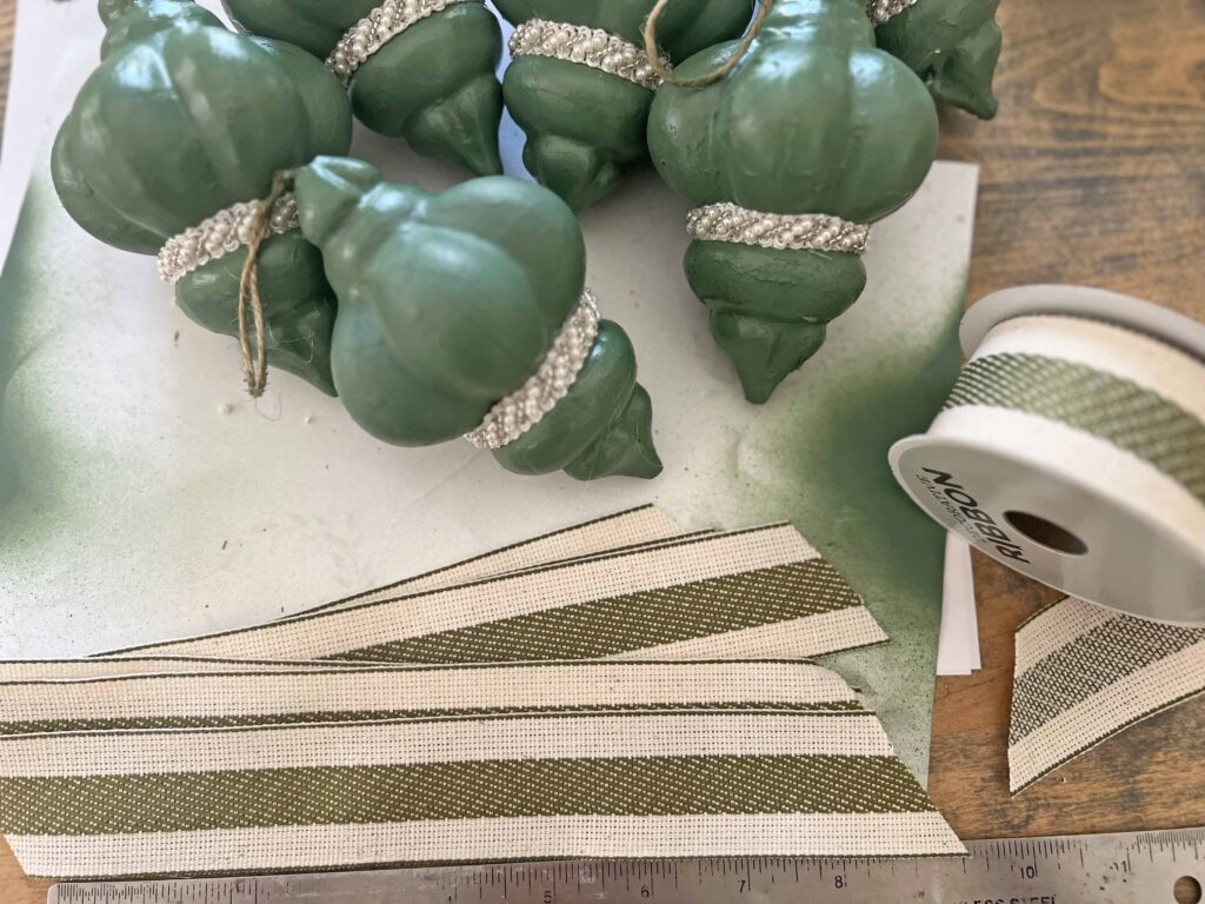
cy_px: 452
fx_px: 905
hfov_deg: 67.3
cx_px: 602
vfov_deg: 53.1
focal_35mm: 26
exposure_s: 1/60
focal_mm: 5.7
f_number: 1.5
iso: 160
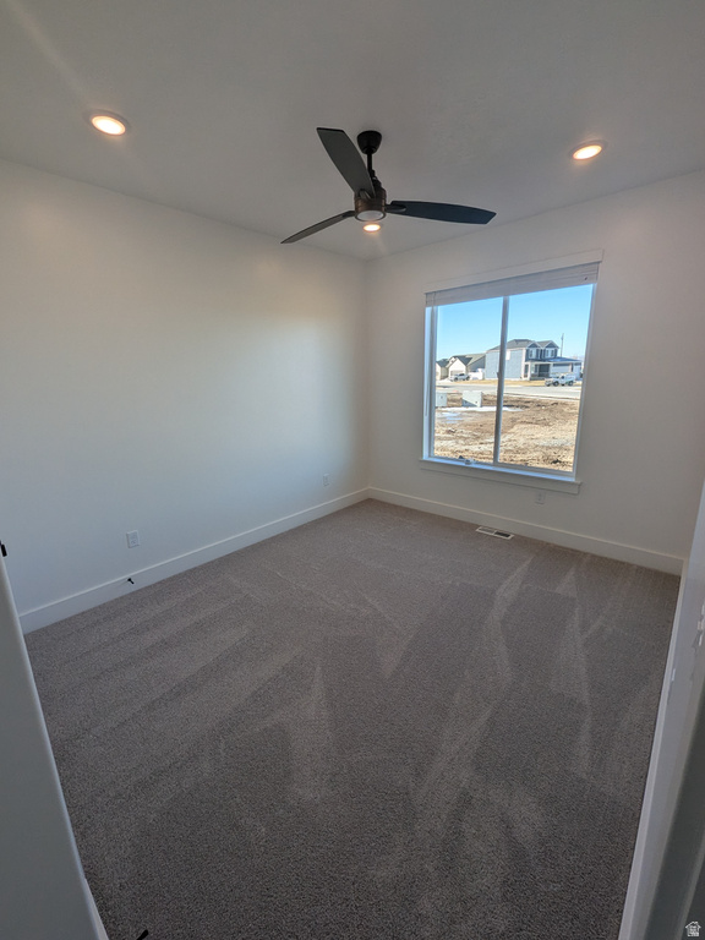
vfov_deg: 106.2
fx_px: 353
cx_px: 352
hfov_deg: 89.9
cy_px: 470
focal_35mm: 13
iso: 49
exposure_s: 1/415
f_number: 2.2
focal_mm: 1.95
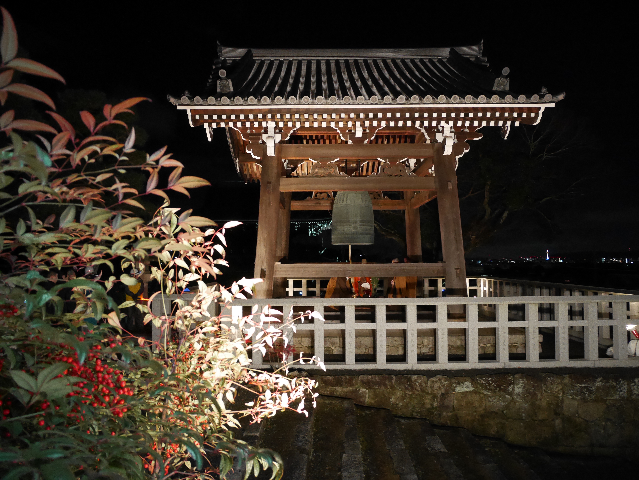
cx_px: 320
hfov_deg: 71.6
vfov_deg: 56.9
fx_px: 443
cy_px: 240
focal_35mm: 24
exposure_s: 1/25
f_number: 3.5
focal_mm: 12
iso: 3200
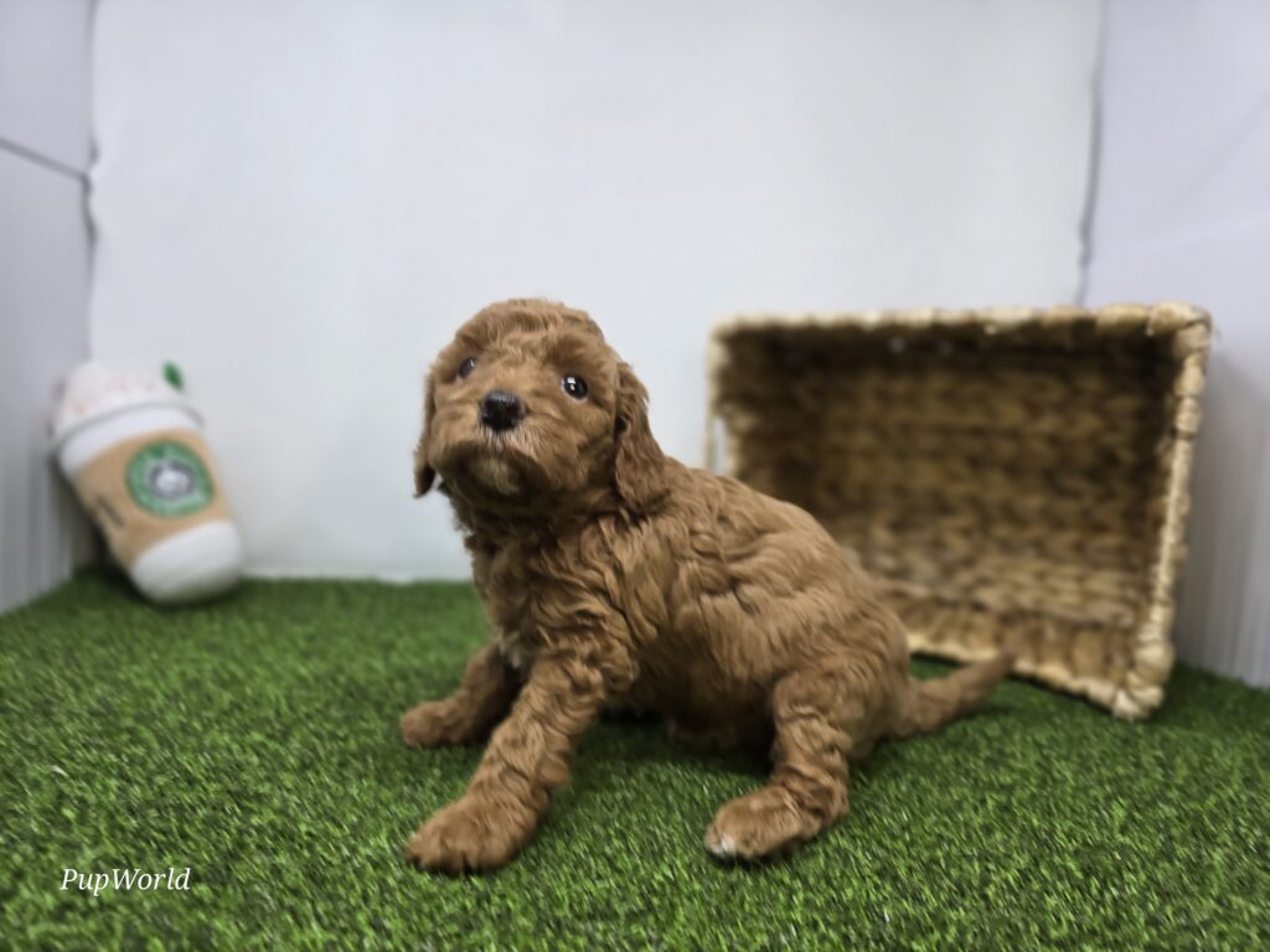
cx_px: 635
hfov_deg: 73.9
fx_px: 844
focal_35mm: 23
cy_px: 476
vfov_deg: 58.9
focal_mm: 6.3
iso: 20
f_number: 1.7
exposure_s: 1/51
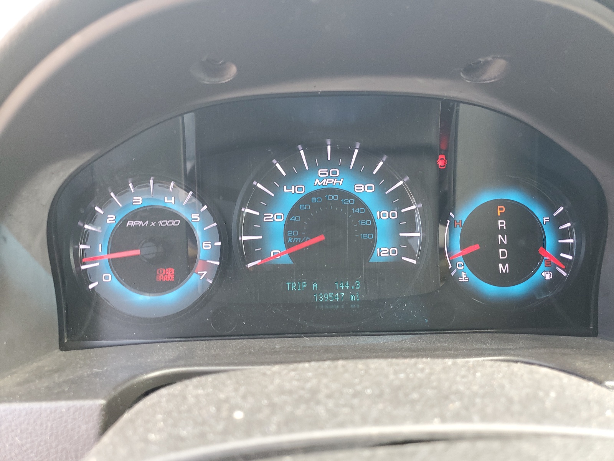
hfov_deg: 67.3
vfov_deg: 53.1
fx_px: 461
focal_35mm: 26
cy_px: 230
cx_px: 307
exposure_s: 1/60.2
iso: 77
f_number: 1.5
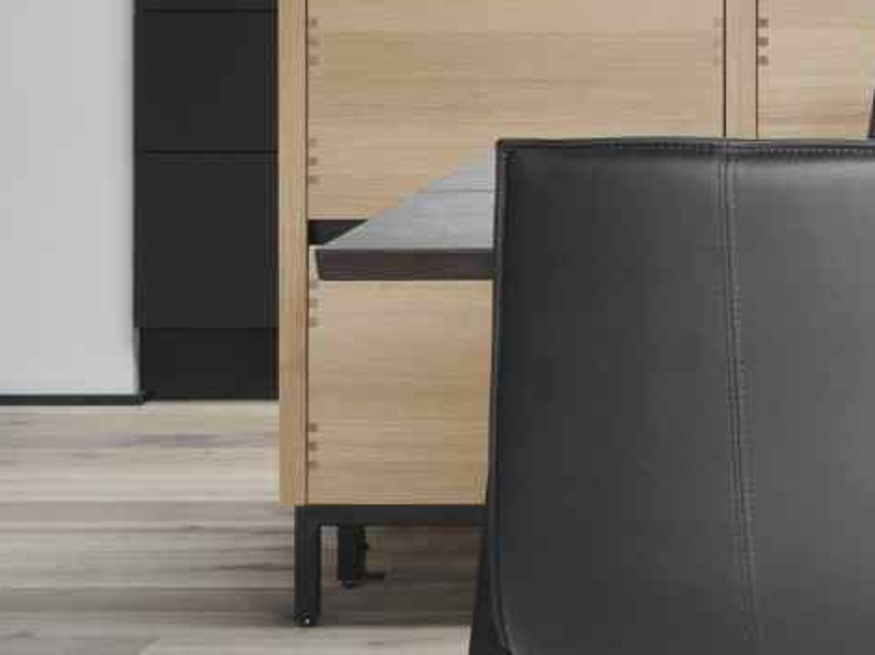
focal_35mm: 172
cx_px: 1292
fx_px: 4345
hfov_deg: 11.1
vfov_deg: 8.6
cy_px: 79
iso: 100
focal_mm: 42
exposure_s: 1/2
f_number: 7.1
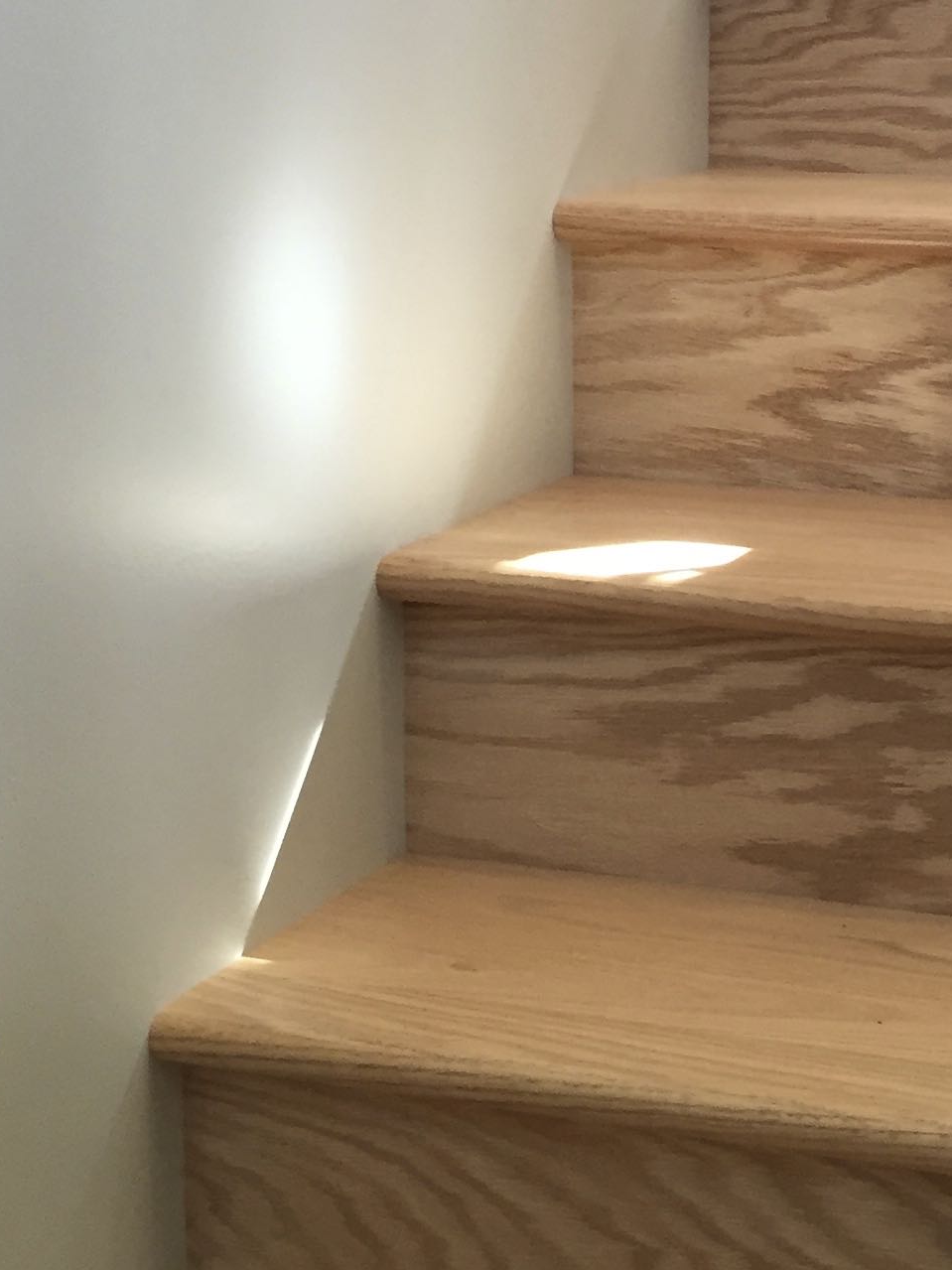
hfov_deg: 19.3
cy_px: 397
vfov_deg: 26.1
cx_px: 950
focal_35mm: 74
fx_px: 2714
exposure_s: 1/30
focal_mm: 4.15
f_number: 2.2
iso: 80
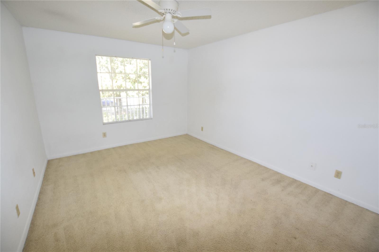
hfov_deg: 100.4
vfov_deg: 77.3
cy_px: 126
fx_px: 158
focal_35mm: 15
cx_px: 190
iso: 800
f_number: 5
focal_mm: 10
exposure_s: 1/100
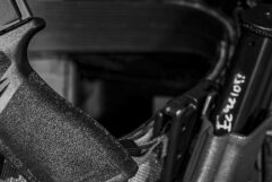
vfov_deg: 5.1
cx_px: -151
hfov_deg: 7.5
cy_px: 118
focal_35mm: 271
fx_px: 2049
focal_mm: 85
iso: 50
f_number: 5.6
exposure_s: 10
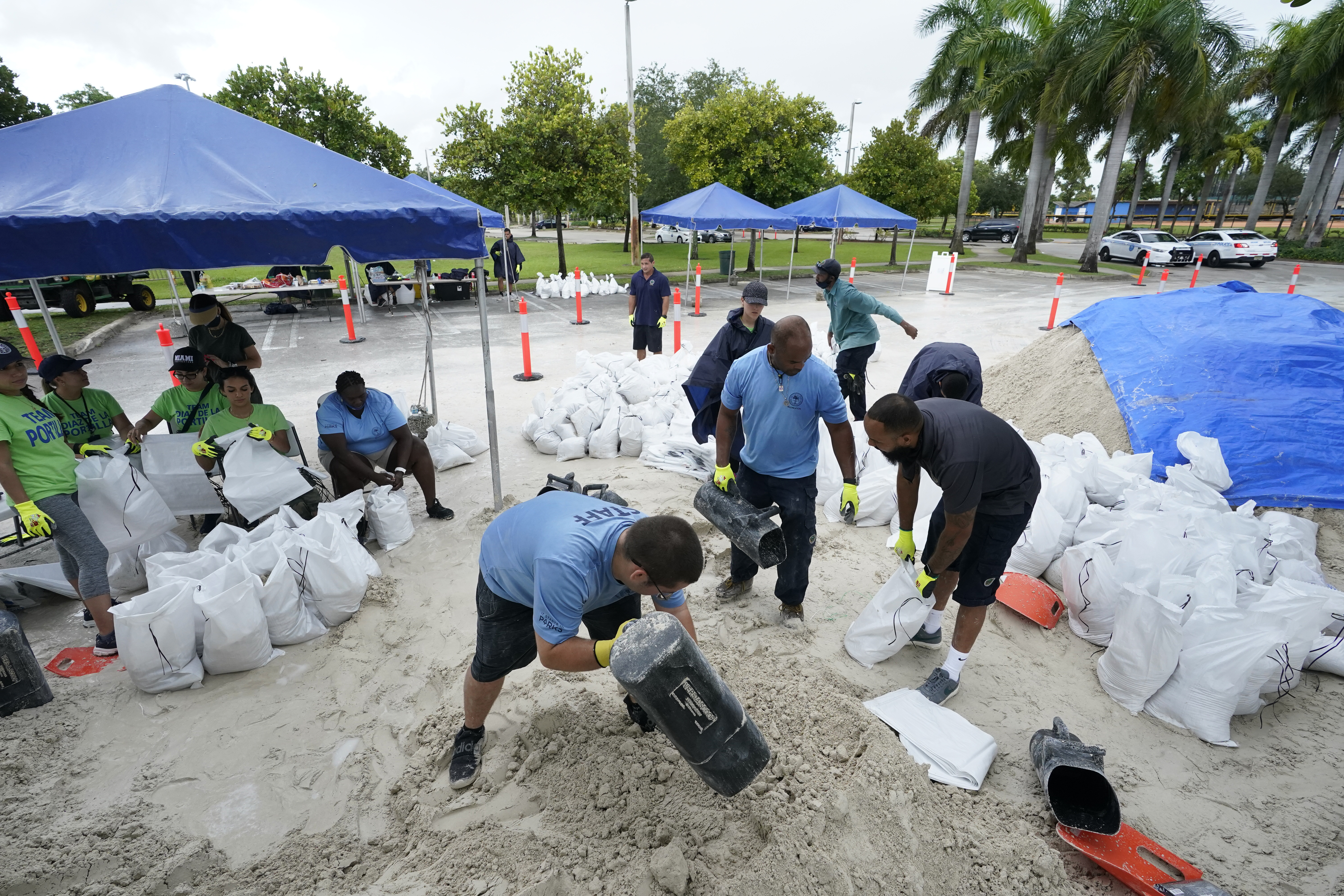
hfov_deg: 96.7
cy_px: 448
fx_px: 597
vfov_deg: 73.7
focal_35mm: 16
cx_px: 672
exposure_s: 1/1250
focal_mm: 16
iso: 2000
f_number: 6.3
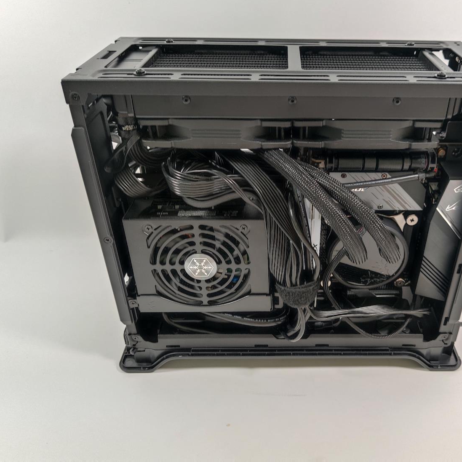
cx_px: 301
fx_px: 438
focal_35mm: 29
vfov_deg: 55.6
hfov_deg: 54.7
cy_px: 228
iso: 273
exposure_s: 1/33
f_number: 1.85
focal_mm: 6.78
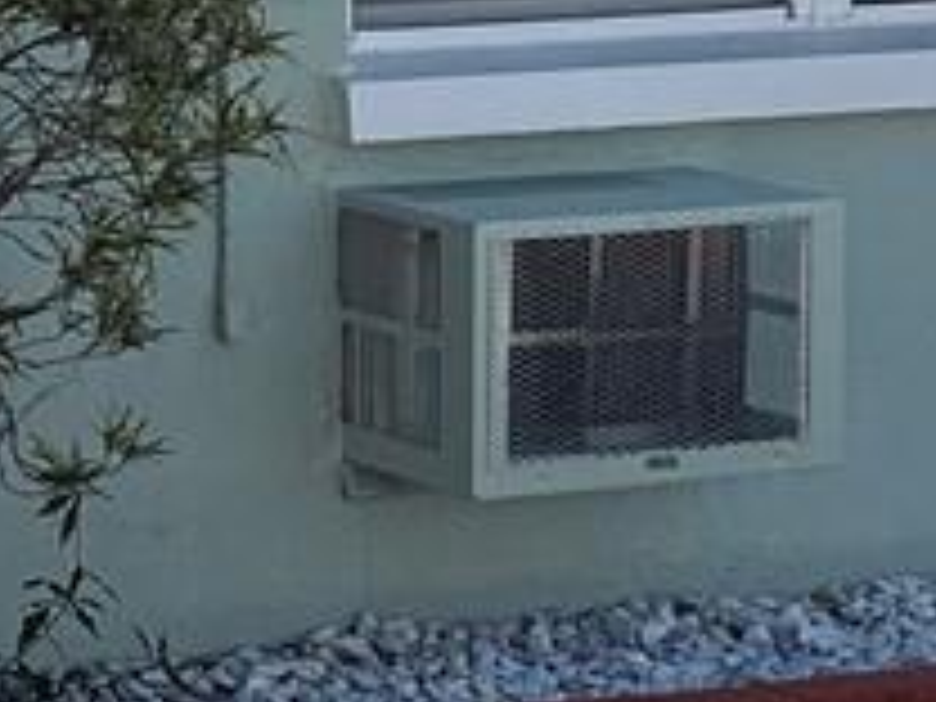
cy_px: -261
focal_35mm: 185
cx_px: -414
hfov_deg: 10.4
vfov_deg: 7.9
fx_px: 5002
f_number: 1.78
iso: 80
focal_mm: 6.86
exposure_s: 1/7576
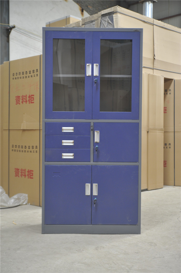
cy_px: 136
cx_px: 90
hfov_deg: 28.1
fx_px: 362
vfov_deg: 41.1
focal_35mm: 48
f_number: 2.8
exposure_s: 1/100
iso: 1250
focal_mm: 48
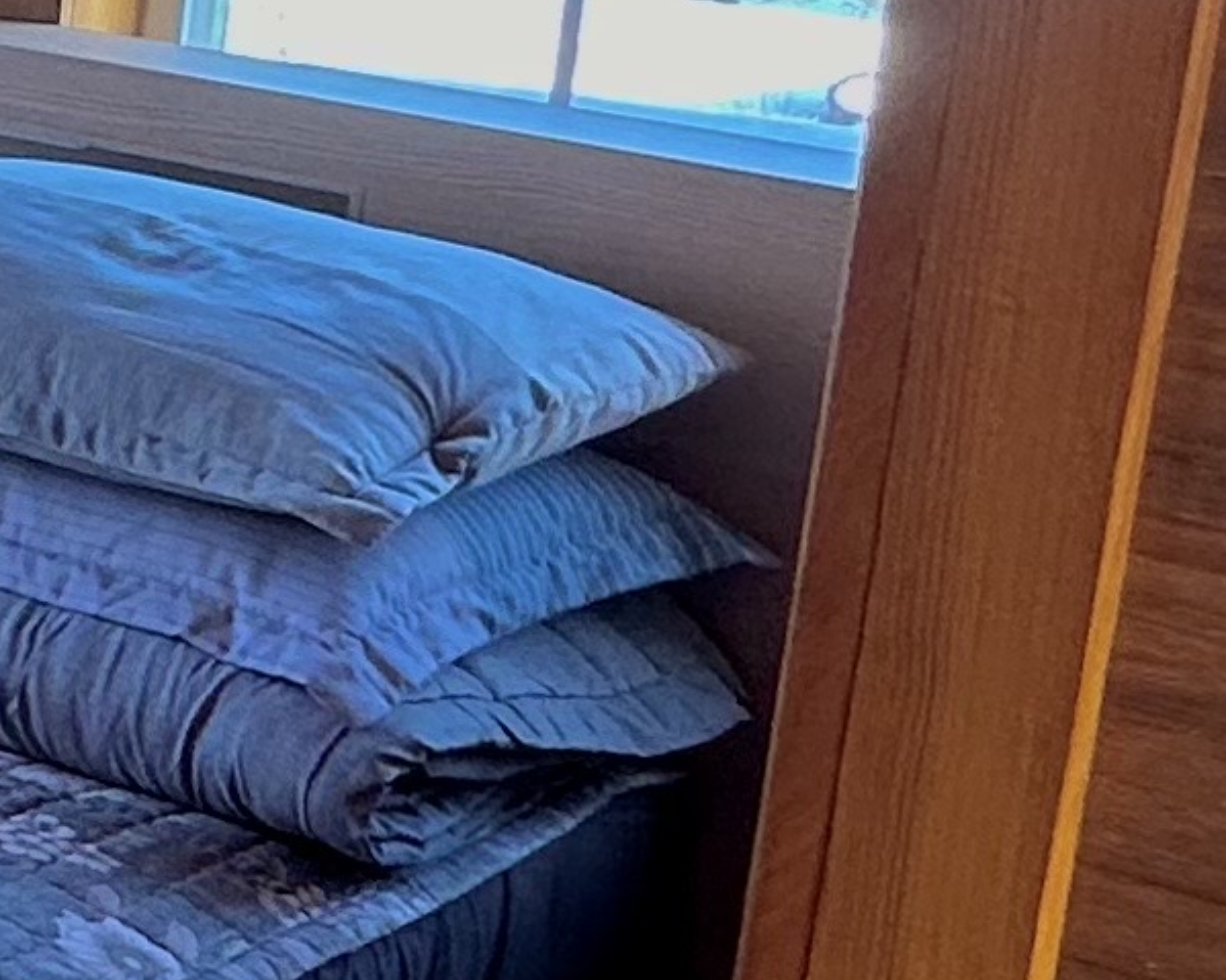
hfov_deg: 13.7
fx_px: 3338
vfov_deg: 16.4
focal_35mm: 92
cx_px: -1842
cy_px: -8
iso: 50
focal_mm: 2.22
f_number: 2.2
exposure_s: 1/99
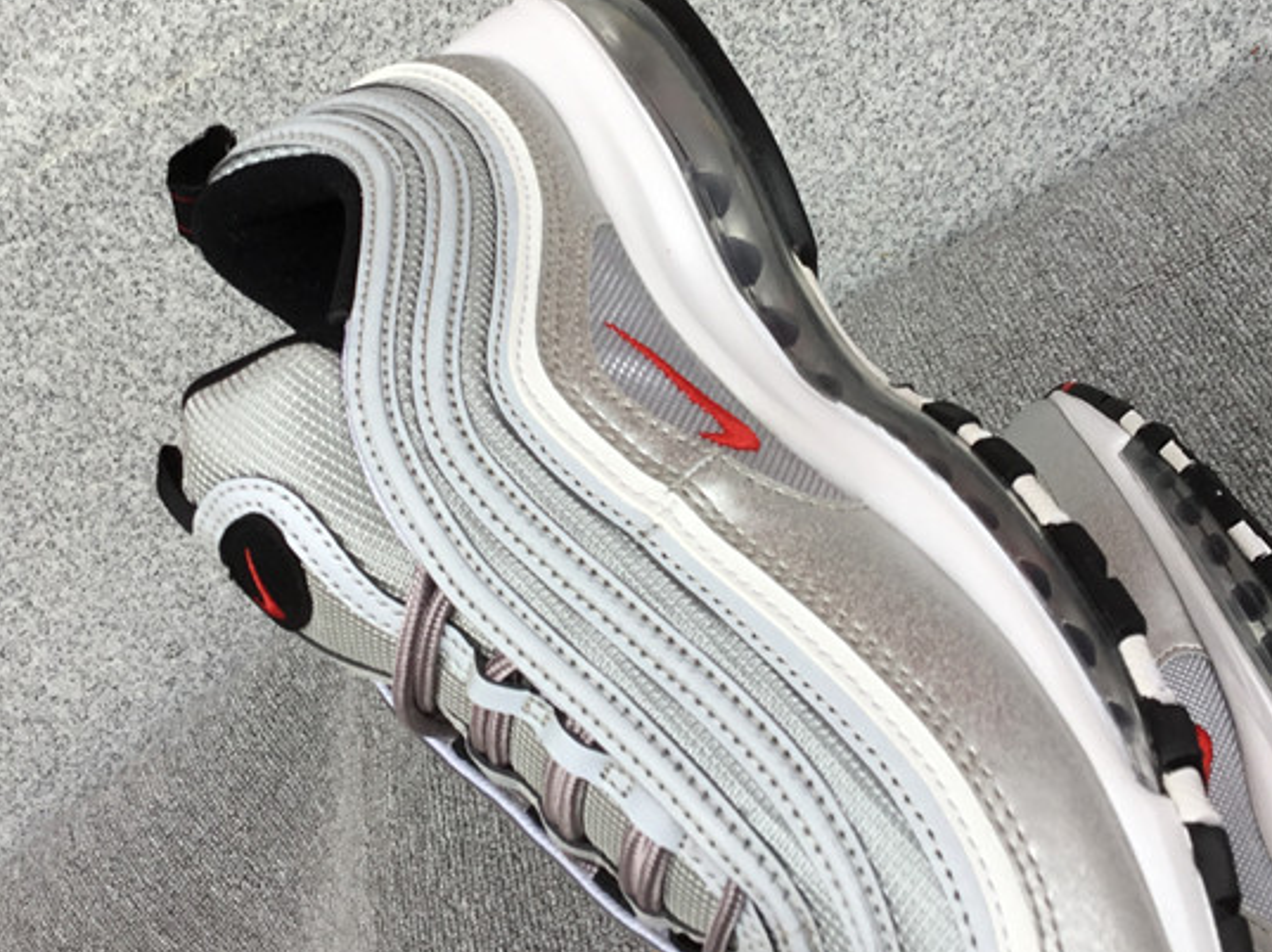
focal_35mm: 52
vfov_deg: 27.8
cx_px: 685
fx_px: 1910
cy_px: 328
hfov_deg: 36.8
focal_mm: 3.3
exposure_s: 1/100
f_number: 2.4
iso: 25
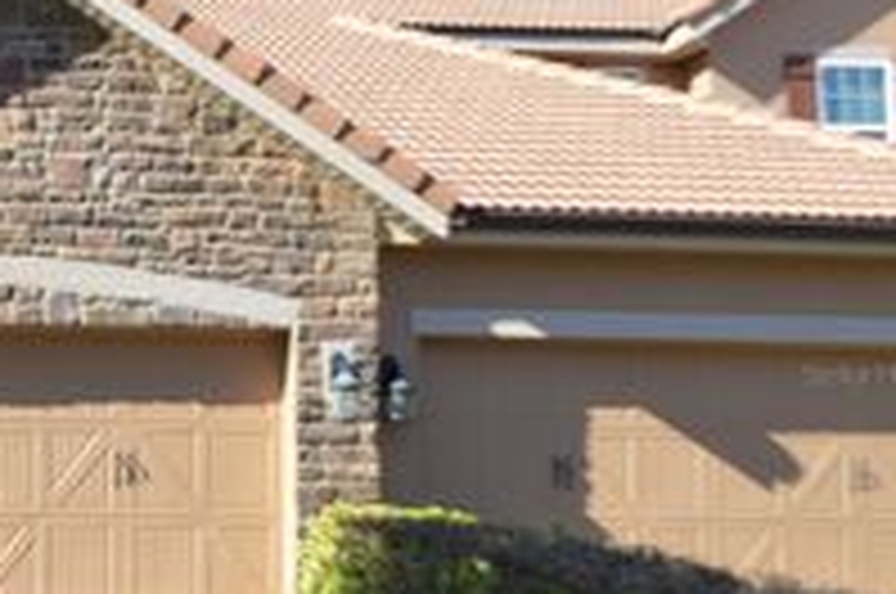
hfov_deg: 26.2
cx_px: -198
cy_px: 374
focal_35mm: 68
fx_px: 1690
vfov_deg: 19.9
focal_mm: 18
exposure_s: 1/160
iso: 100
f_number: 6.3
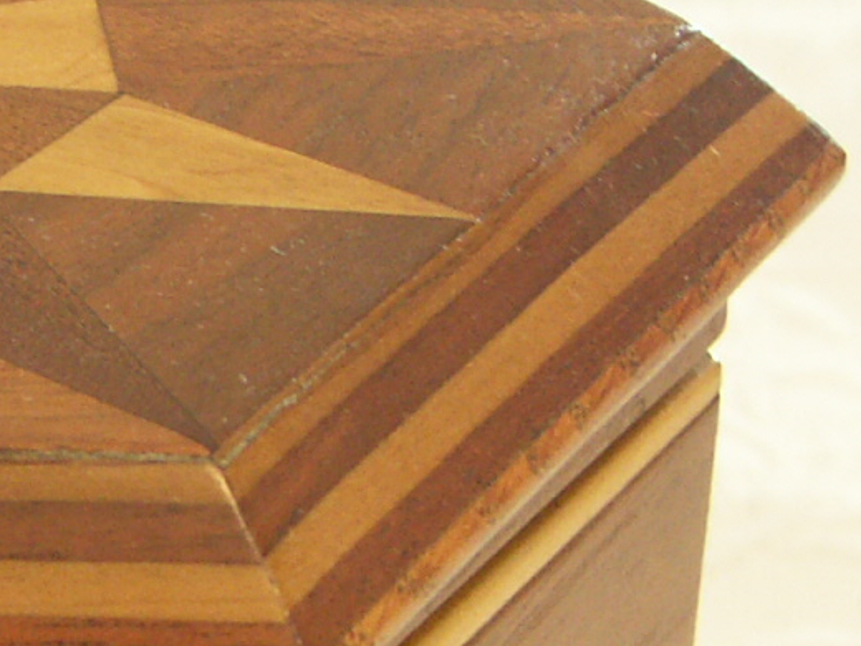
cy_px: 878
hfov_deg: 9.6
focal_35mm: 200
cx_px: -399
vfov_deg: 7.3
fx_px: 4975
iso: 125
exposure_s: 1/13
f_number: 2.8
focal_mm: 12.95
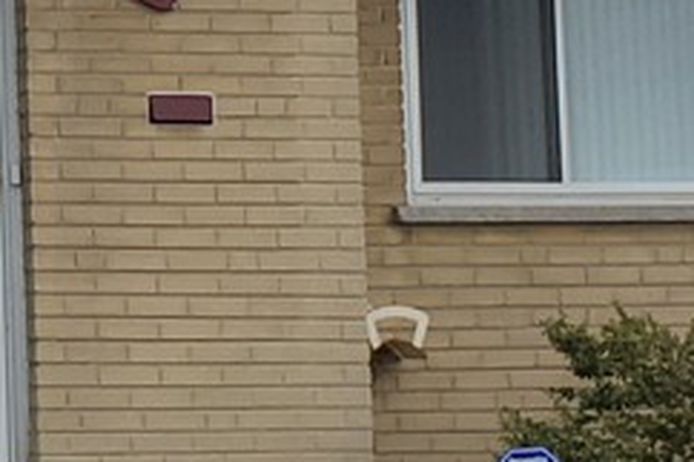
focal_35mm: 161
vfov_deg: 8.3
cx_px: -568
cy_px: -227
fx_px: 3102
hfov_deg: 11.8
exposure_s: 1/785
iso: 50
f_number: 2.4
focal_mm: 4.3
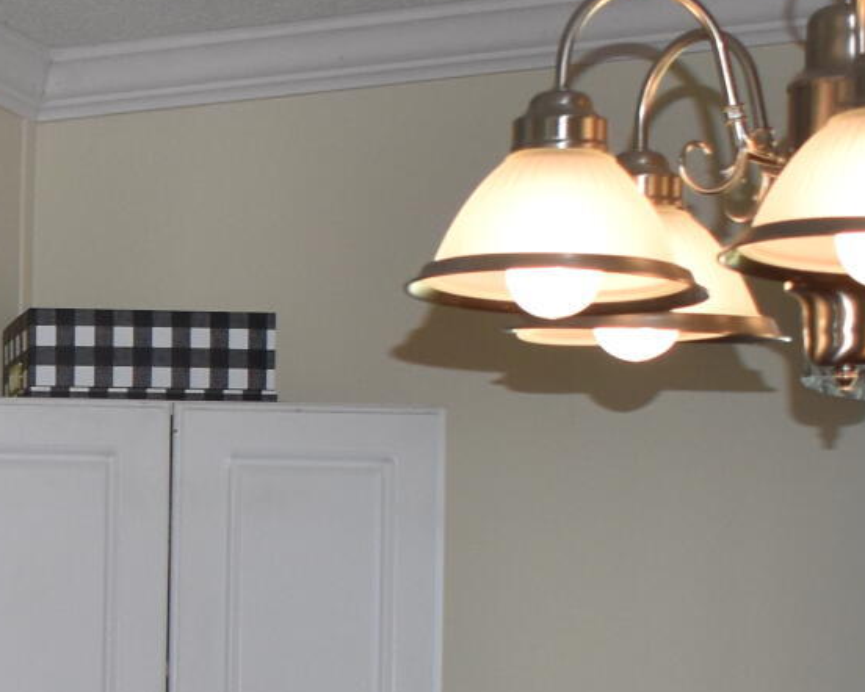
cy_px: 891
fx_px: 4112
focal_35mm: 161
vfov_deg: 9.5
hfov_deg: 11.3
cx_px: -628
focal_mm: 21
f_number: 5
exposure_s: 1/200
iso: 500
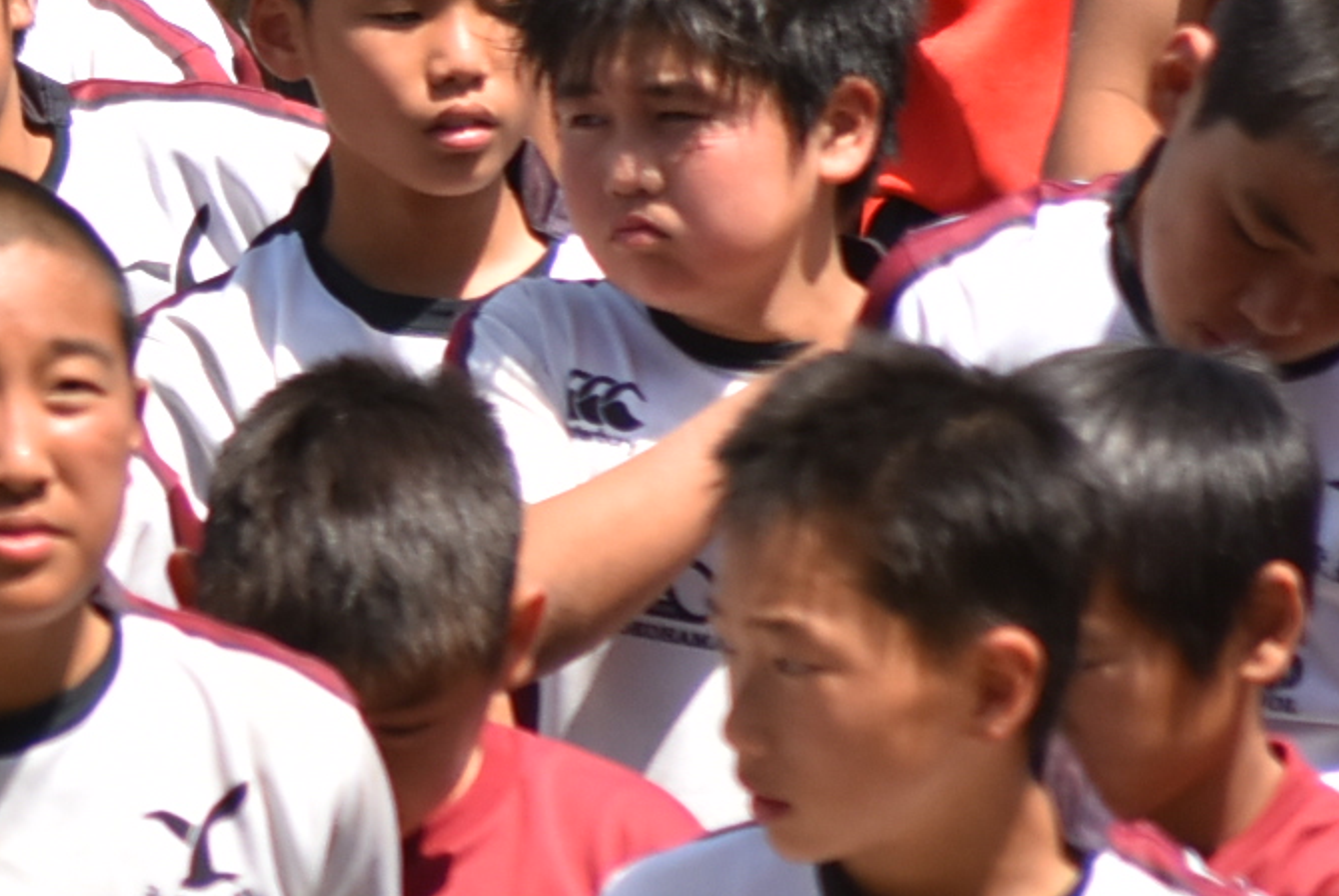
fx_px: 34918
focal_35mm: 938
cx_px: -957
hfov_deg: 2.2
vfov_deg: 1.5
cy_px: -78
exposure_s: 1/1000
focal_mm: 140
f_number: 5.6
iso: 320
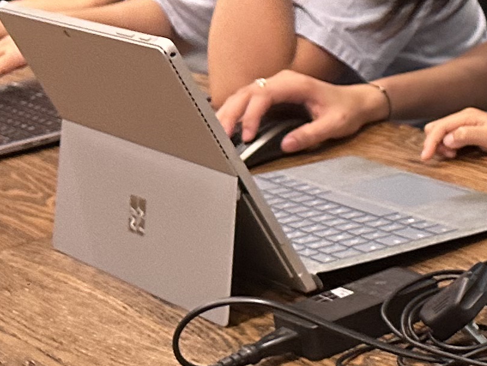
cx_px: 945
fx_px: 1674
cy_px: -8
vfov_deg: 12.3
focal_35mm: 119
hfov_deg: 14.1
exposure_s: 1/50
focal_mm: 6.86
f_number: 1.78
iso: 250
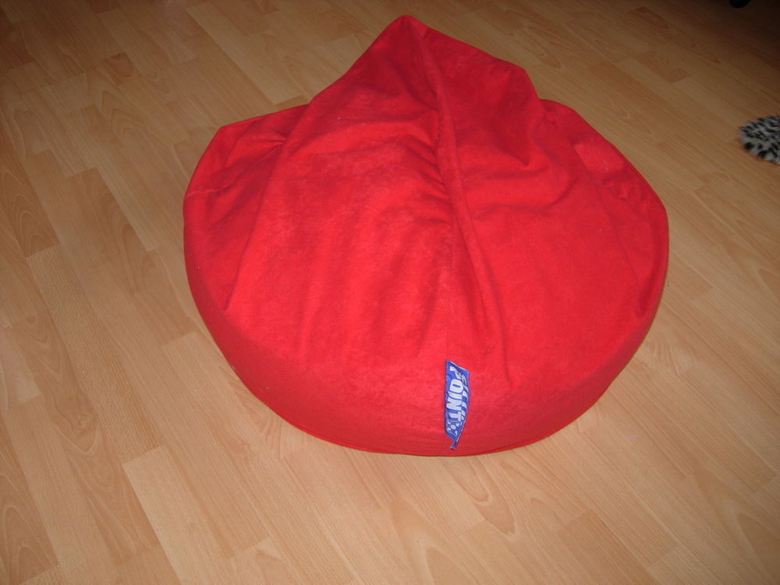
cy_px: 292
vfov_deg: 39.7
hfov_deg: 51.4
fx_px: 811
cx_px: 390
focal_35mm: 36
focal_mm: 7.5
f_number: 2.7
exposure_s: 1/45.2
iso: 50
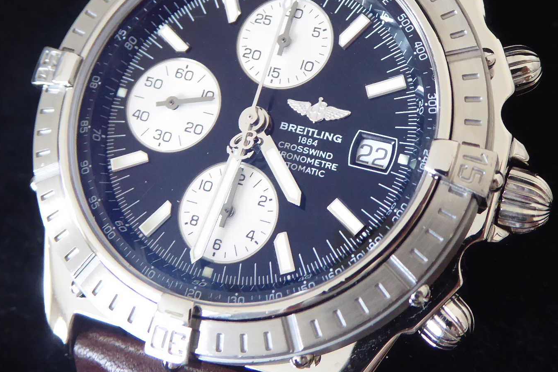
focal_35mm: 63
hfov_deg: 31.9
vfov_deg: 21.5
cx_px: 308
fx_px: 977
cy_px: 137
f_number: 3.5
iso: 400
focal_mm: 5.4
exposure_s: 1/13
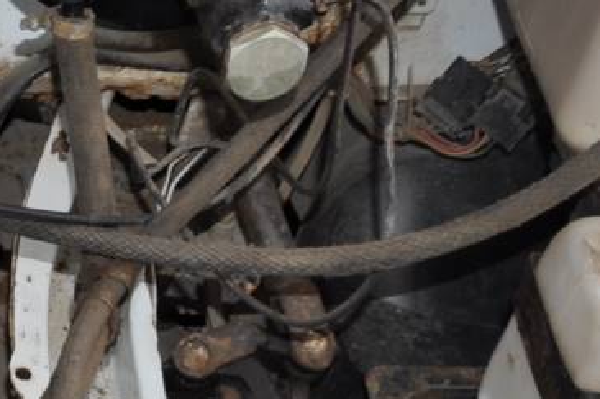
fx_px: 1964
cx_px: -503
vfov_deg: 11.6
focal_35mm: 118
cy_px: 160
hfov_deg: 15.0
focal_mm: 18
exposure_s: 1/200
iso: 200
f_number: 5
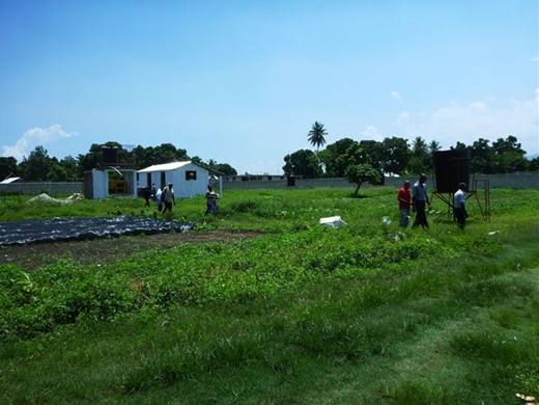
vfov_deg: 49.7
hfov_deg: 63.4
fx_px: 436
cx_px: 270
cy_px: 202
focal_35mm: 28
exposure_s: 1/1000
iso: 100
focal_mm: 4.9
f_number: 3.3
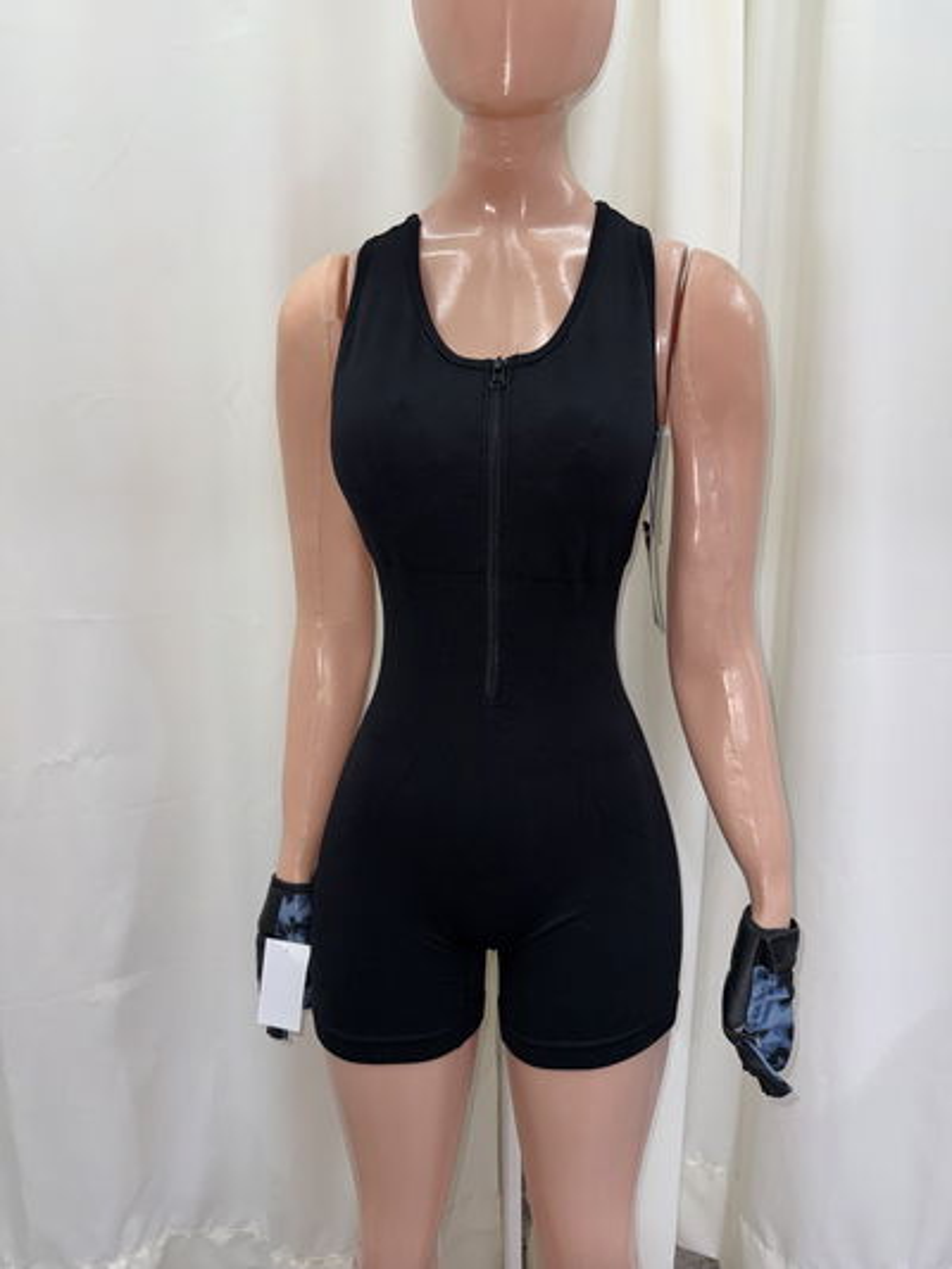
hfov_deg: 56.8
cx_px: 476
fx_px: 880
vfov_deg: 71.6
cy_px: 634
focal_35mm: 24
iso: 50
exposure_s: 1/144
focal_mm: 6.76
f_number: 1.78
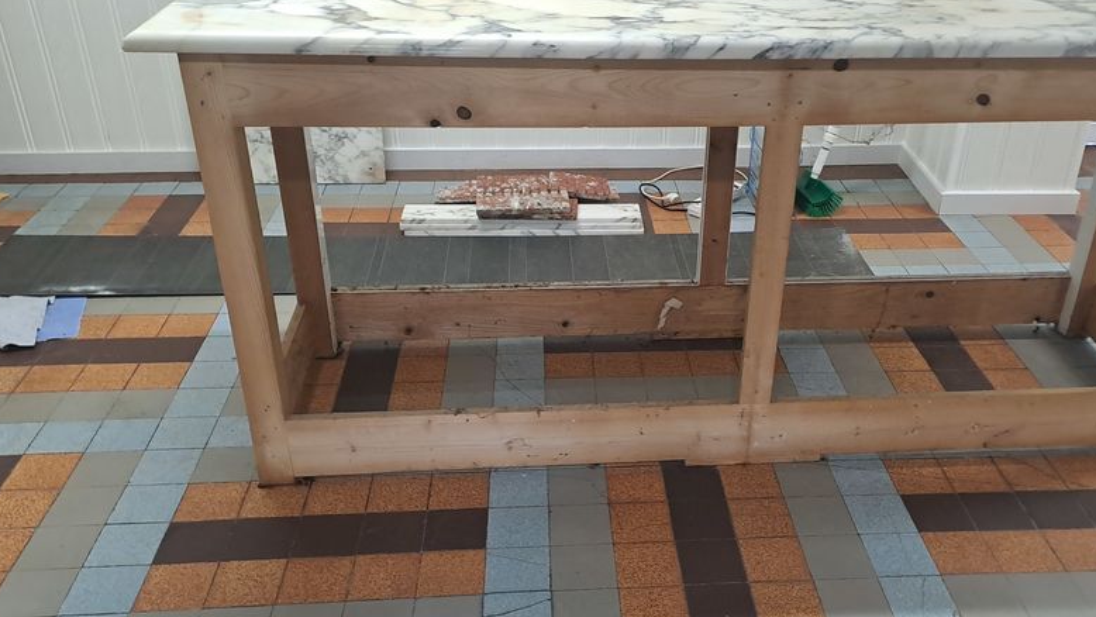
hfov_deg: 56.3
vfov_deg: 33.7
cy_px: 356
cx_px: 637
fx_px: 1017
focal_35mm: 35
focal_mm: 4.65
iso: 320
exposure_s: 1/50
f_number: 1.8
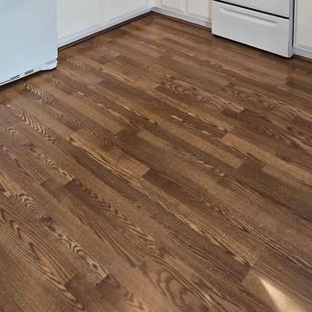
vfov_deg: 33.4
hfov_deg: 44.9
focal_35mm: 36
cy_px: -96
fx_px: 367
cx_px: 223
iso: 100
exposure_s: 1/60
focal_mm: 2.2
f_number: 2.2
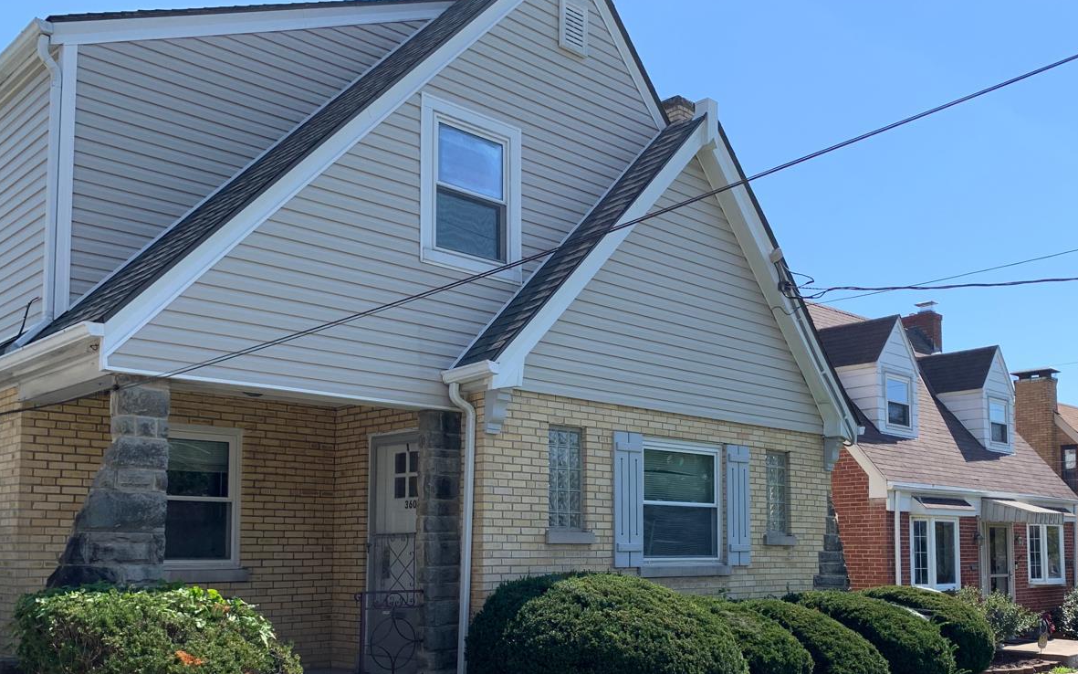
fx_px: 1028
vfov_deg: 35.6
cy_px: 488
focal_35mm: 35
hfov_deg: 55.2
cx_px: 608
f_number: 1.8
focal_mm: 4.25
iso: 25
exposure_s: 1/1427
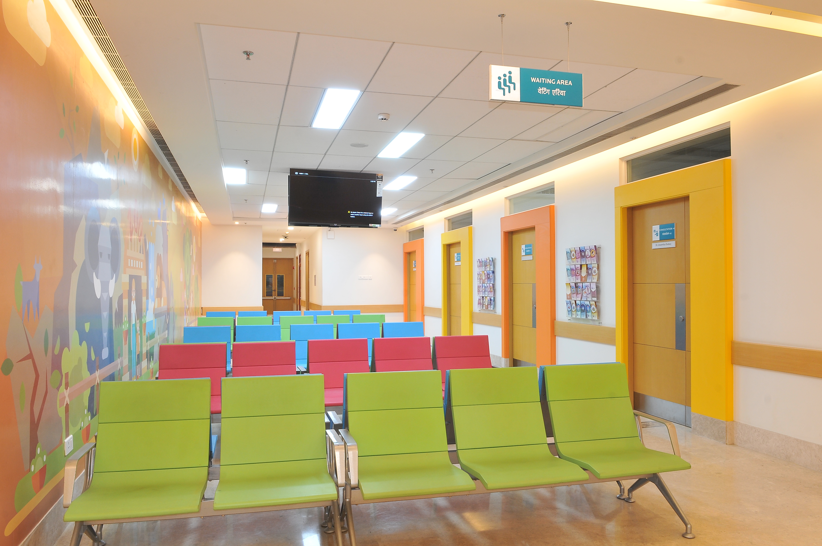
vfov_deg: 50.3
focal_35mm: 26
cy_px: 273
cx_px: 411
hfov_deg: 70.5
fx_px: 582
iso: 250
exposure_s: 1/2
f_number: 10
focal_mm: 17
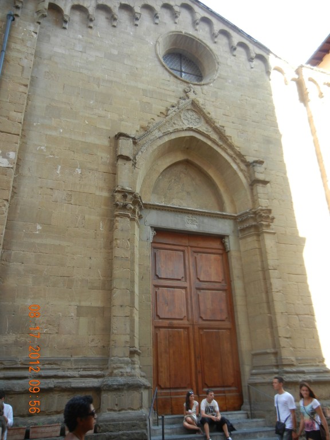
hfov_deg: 46.8
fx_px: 381
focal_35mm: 30
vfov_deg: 60.0
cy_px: 220
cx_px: 165
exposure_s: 1/82.1
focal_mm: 5.4
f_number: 3.5
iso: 160
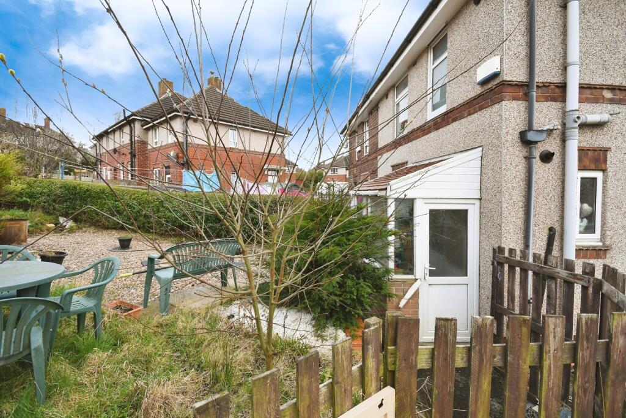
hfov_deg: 100.4
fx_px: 261
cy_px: 209
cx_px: 313
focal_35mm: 15
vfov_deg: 77.3
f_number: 8
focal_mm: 10
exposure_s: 1/250
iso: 400
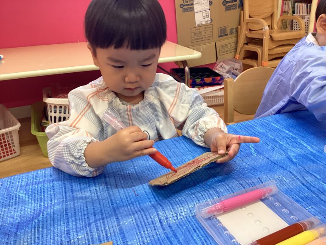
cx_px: 163
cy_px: 122
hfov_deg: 58.4
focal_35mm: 31
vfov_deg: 45.4
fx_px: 292
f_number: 2.4
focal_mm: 3.3
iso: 100
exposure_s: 1/50
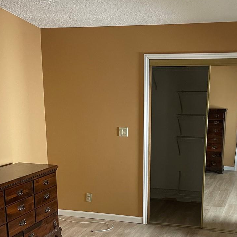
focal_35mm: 51
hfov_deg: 33.3
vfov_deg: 32.4
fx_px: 395
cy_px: 194
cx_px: 140
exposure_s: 1/60
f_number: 1.6
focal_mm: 4.2
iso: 250
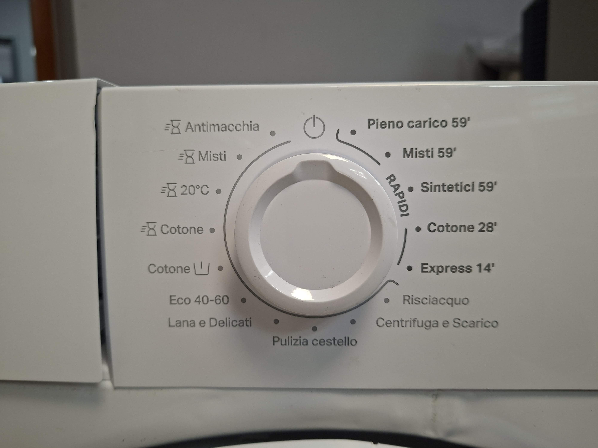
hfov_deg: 73.9
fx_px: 397
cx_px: 299
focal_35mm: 23
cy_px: 224
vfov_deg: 58.9
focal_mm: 5.54
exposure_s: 1/100
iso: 250
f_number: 1.8
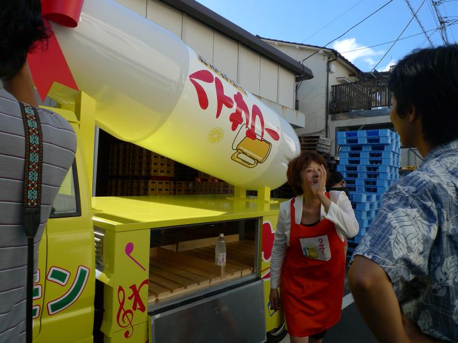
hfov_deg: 71.6
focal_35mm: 24
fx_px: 318
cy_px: 172
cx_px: 229
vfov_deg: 56.8
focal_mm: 5.1
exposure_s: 1/500
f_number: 3.5
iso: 80
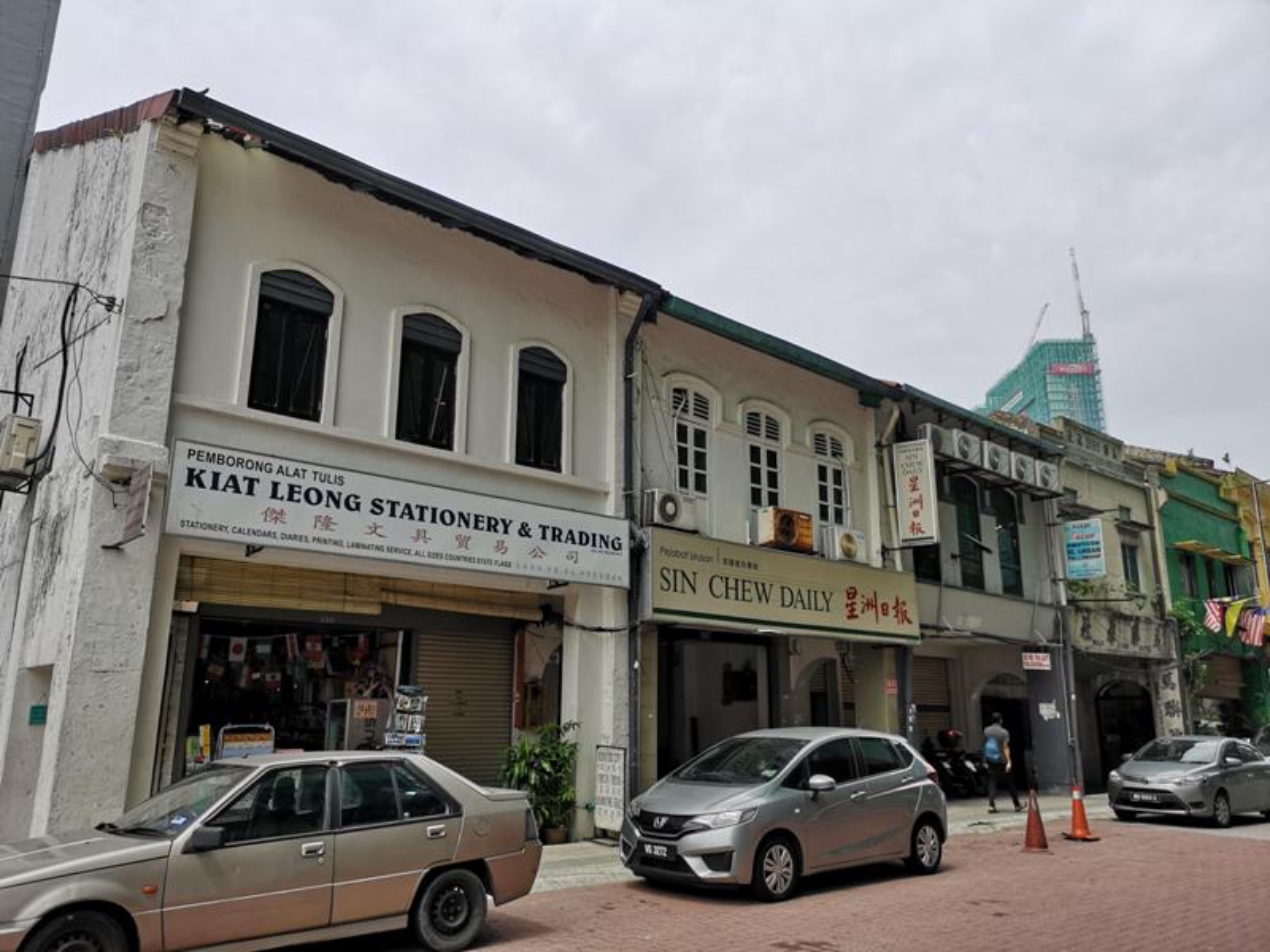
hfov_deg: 65.3
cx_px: 635
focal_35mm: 27
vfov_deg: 51.4
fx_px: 991
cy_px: 476
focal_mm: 3.95
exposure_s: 1/2632
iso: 50
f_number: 1.8
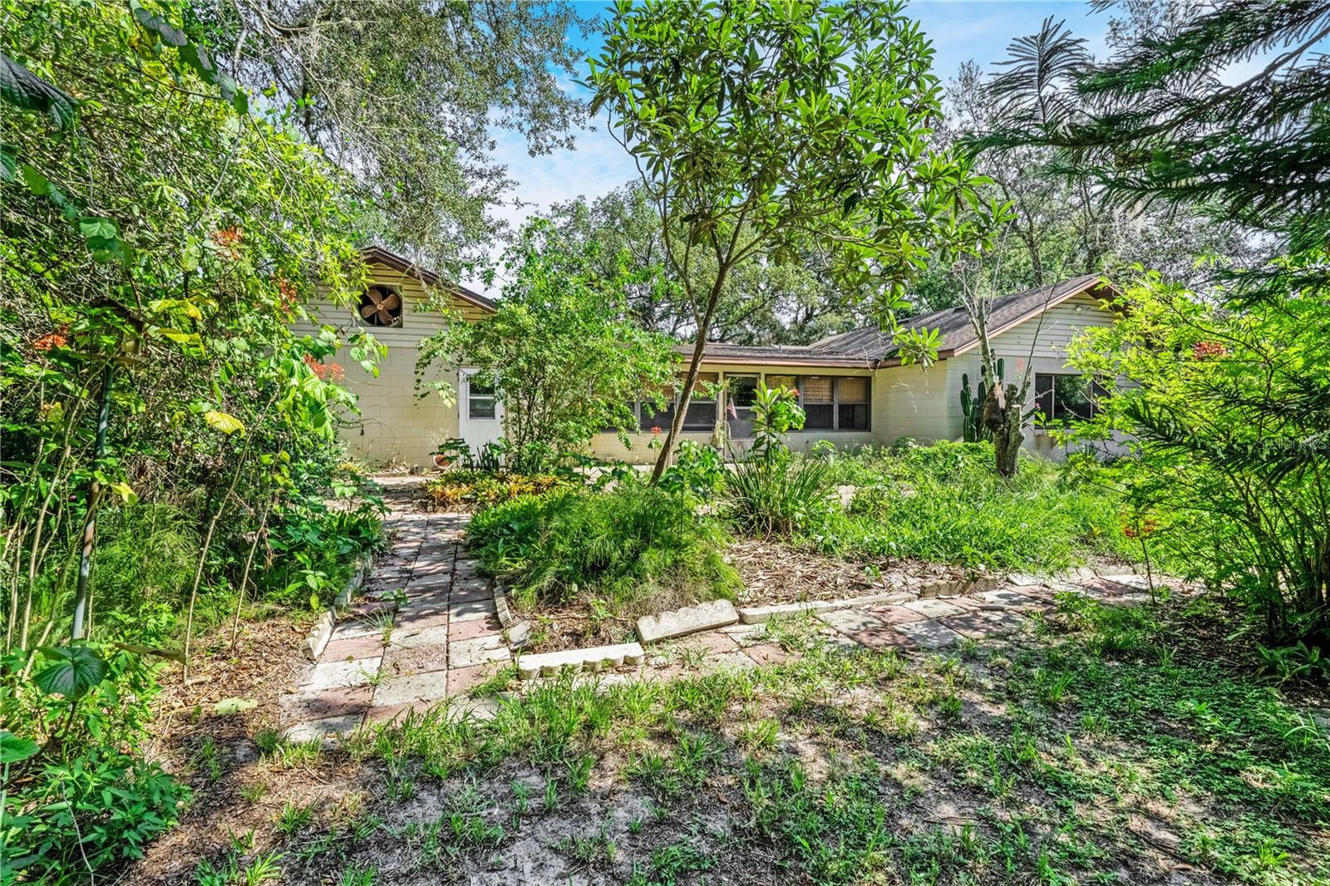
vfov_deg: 72.0
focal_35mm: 16
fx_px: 609
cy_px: 443
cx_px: 665
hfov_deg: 95.0
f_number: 9
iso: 250
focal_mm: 11
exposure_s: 1/4000
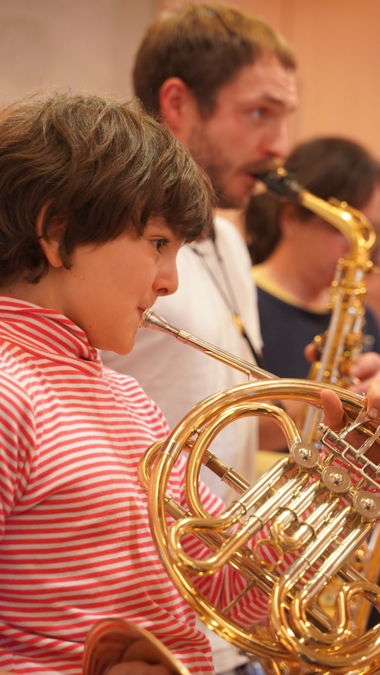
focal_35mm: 74
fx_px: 1325
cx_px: 215
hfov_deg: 16.3
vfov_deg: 28.6
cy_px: 337
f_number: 4
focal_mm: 70
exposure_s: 1/160
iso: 4000
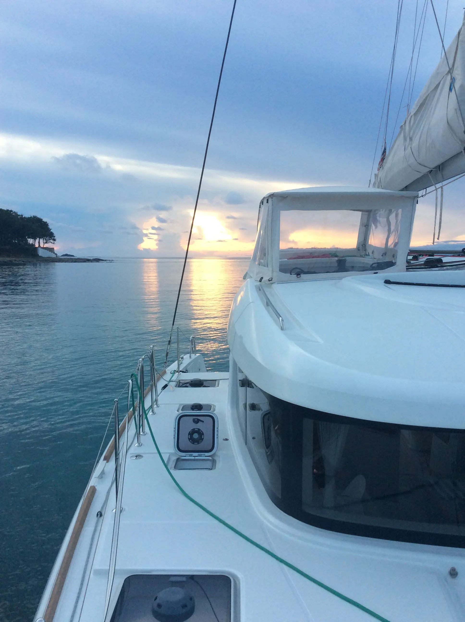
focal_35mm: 32
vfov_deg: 56.9
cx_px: 232
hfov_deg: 44.1
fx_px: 575
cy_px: 311
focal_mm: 3.3
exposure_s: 1/60
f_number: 2.4
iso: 40
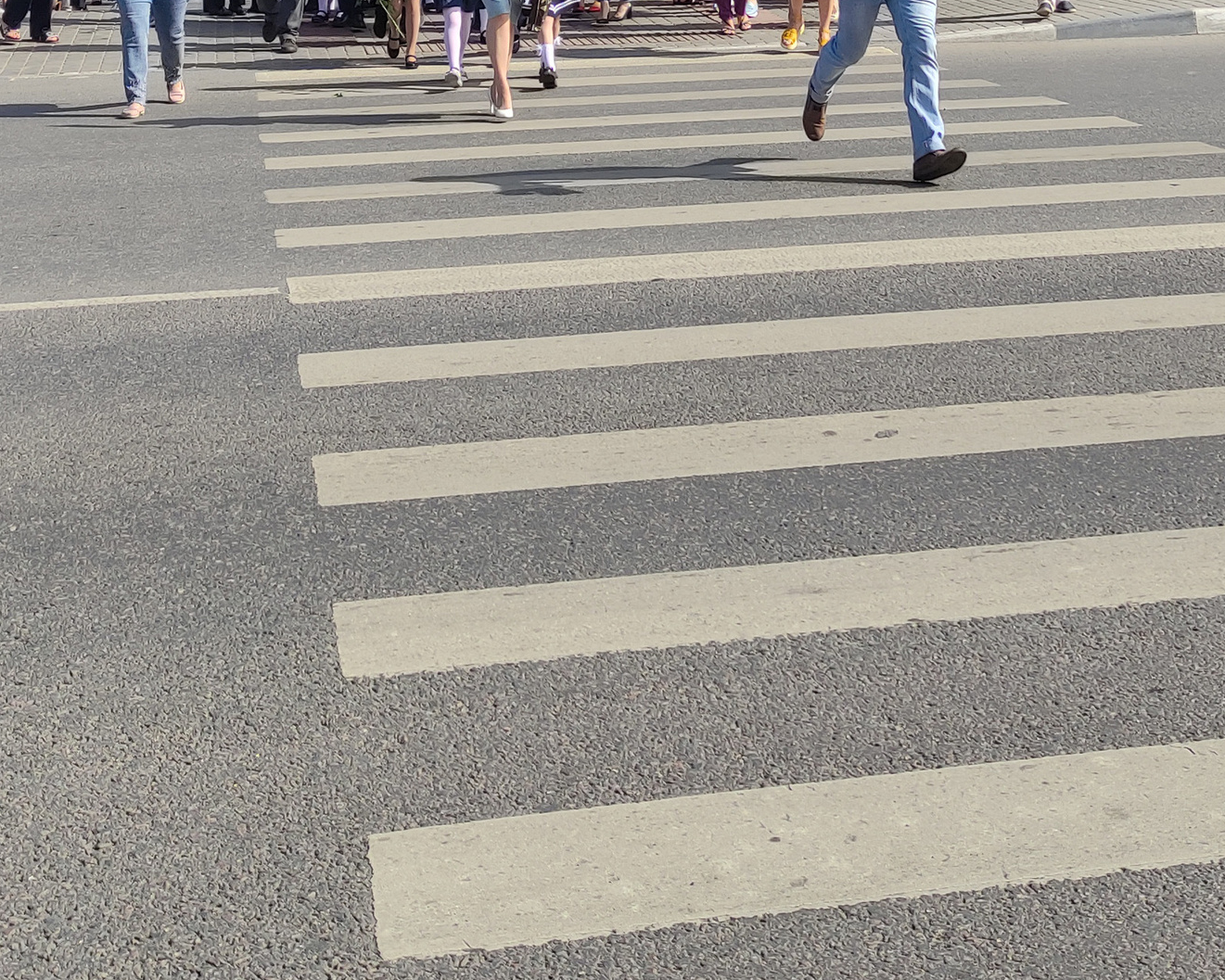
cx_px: 722
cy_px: -108
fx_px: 2284
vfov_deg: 22.8
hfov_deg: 30.0
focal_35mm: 63
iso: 100
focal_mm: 5.43
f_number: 1.89
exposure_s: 1/1018
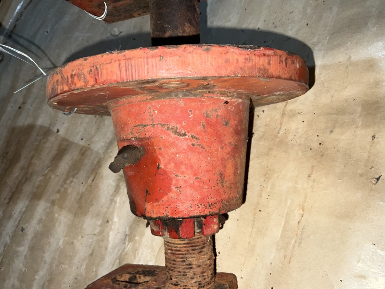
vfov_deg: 48.2
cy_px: 144
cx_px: 192
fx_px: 323
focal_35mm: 29
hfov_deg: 61.7
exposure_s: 1/103
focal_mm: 3
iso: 16
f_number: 1.8
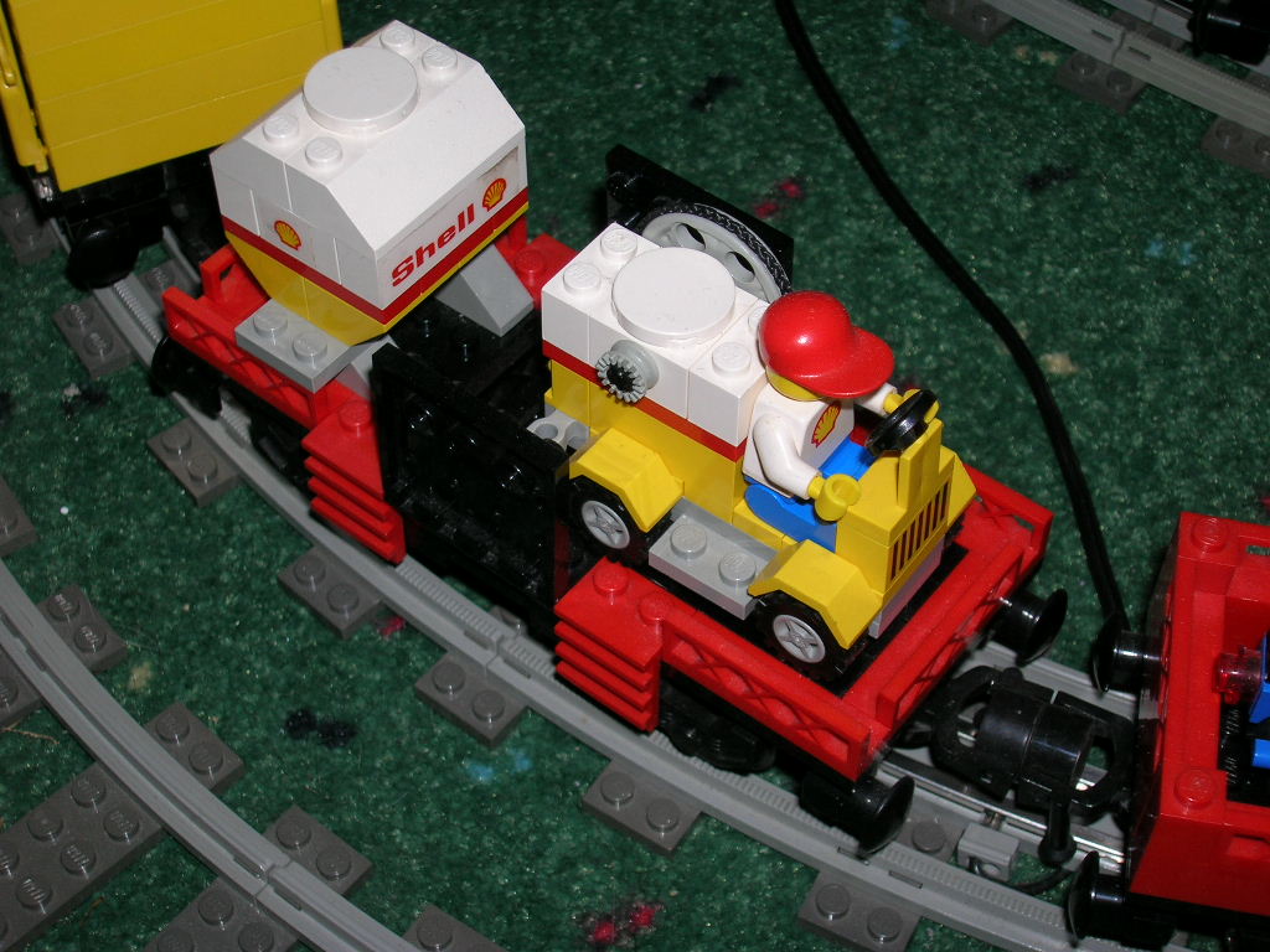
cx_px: 635
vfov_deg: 25.2
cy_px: 476
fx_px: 2128
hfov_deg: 33.2
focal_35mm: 58
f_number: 3.5
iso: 50
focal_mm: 9.7
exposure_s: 1/60.1
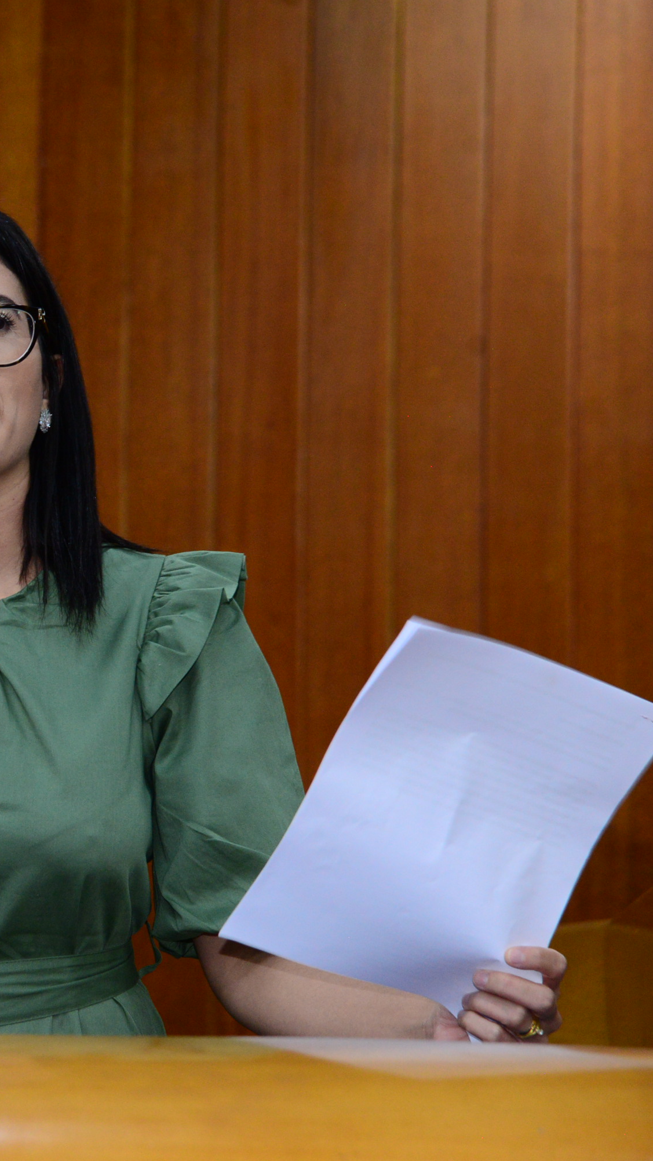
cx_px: -99
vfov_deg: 12.4
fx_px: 5326
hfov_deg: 7.0
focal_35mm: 173
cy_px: 581
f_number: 5
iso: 2500
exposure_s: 1/60
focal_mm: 110
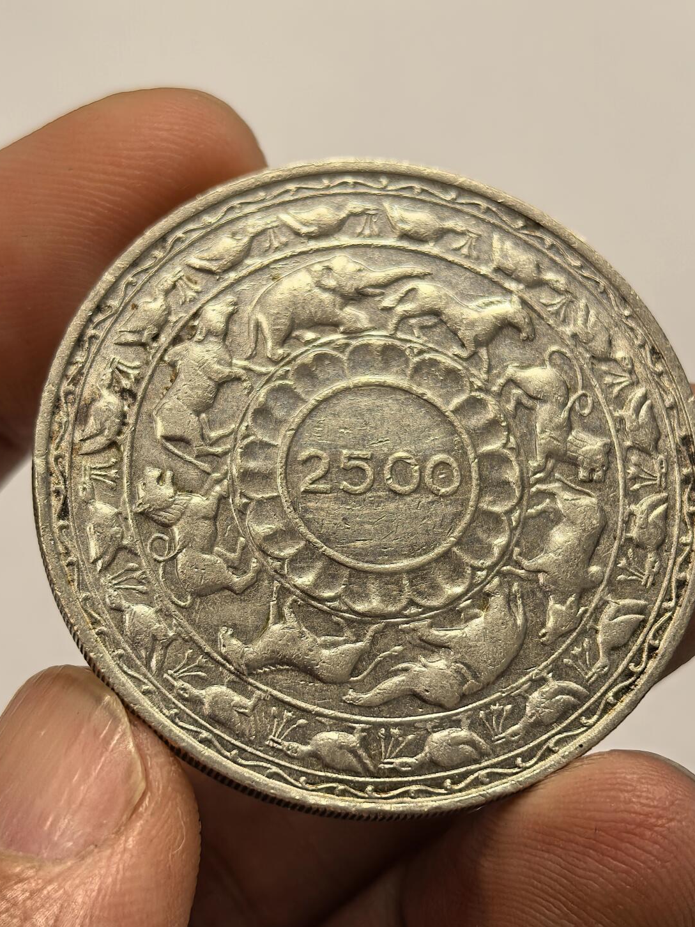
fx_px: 1794
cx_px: 381
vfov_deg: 28.9
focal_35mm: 67
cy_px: 534
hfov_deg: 21.9
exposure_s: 1/100
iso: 100
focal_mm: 6.98
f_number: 2
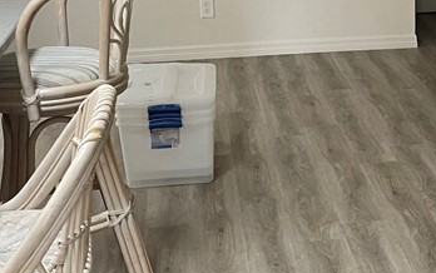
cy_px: 79
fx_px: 963
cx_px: 400
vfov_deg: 16.1
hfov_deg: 24.7
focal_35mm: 81
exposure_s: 1/60
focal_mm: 4.2
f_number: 1.6
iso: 100
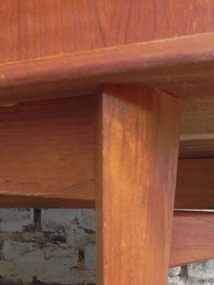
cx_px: 185
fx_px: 470
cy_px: 218
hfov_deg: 25.0
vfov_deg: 33.0
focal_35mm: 57
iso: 388
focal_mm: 4.6
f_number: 2.8
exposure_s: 1/30
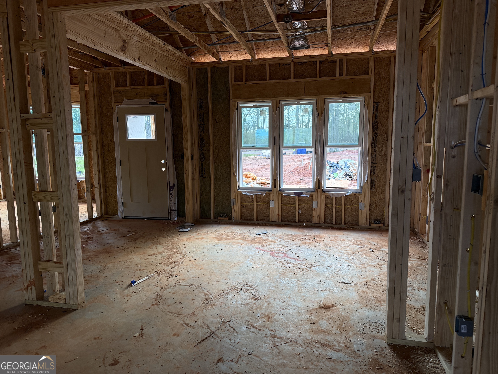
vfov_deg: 56.8
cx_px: 249
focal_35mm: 24
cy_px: 187
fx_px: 345
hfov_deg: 71.6
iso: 200
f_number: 1.78
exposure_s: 1/165
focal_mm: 6.76
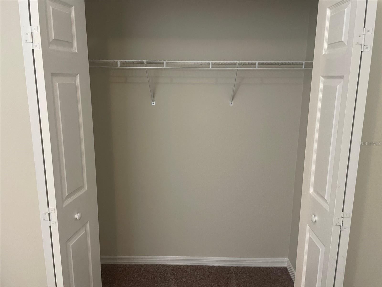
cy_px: 144
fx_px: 287
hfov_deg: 67.3
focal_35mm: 26
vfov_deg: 53.1
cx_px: 191
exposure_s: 1/60
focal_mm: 4.2
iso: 250
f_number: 1.6
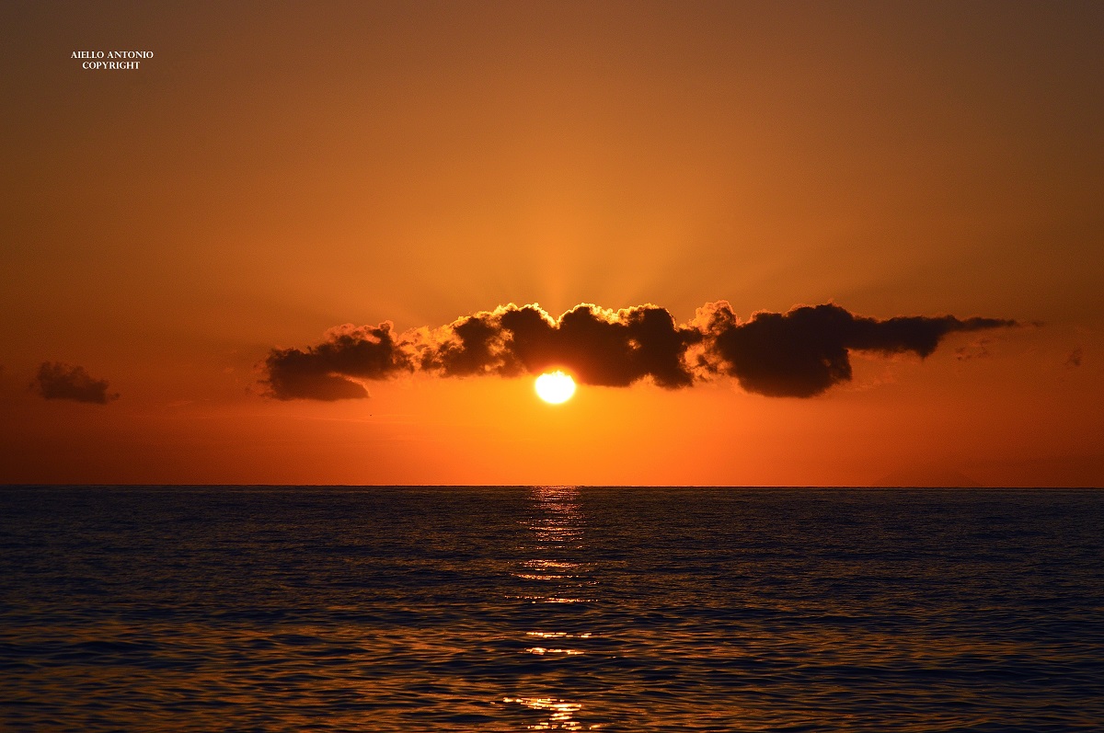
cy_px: 366
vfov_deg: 11.4
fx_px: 3675
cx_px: 552
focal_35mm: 120
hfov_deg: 17.1
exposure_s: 1/500
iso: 160
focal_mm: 80
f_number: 11
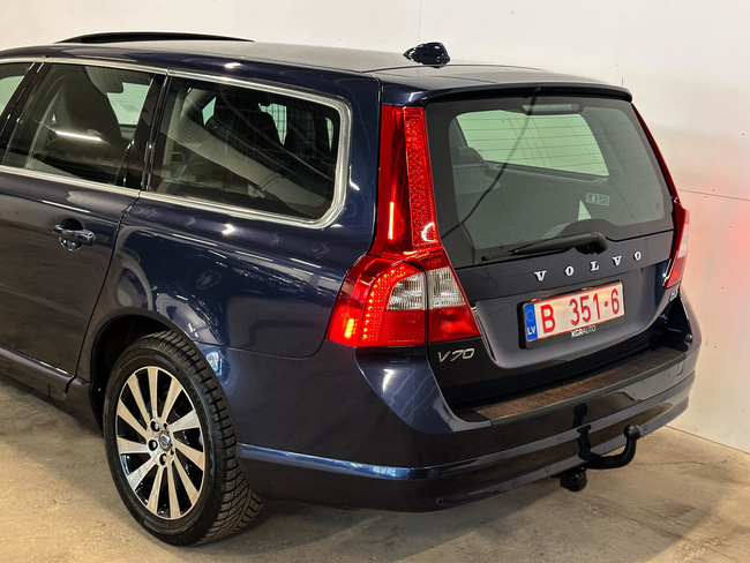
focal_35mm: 48
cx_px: 375
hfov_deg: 39.6
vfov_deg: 30.3
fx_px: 1040
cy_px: 282
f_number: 1.78
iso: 250
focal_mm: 6.86
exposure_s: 1/33
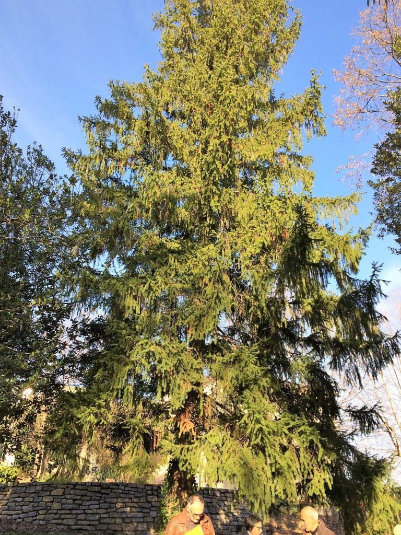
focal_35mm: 29
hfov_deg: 48.2
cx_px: 200
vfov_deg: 61.7
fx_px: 448
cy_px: 268
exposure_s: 1/519
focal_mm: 4.15
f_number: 2.2
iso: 32
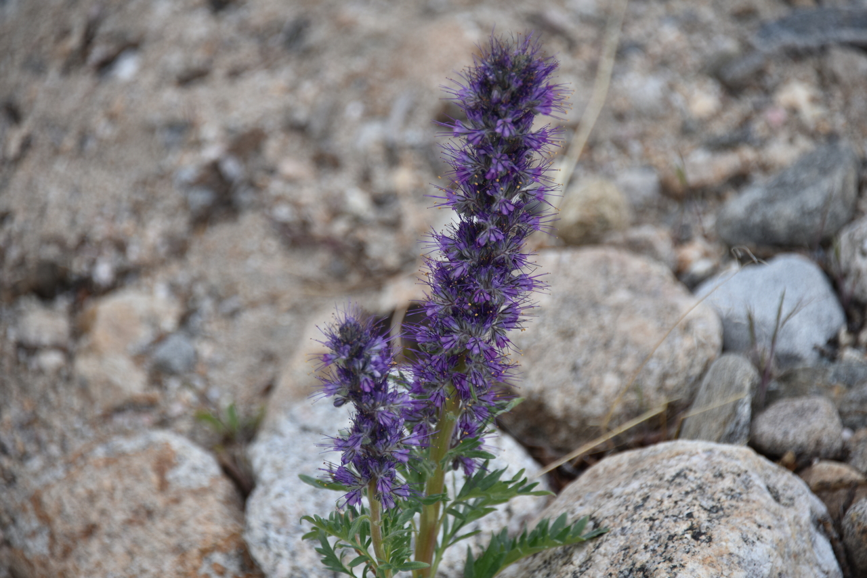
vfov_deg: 4.6
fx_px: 7226
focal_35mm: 300
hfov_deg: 6.9
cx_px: 434
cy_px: 289
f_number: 5.6
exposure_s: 1/640
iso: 250
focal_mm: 300
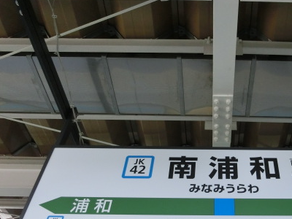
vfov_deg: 35.8
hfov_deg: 45.1
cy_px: 137
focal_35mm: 40
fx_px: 337
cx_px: 220
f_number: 3.5
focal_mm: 4.5
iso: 250
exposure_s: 1/125
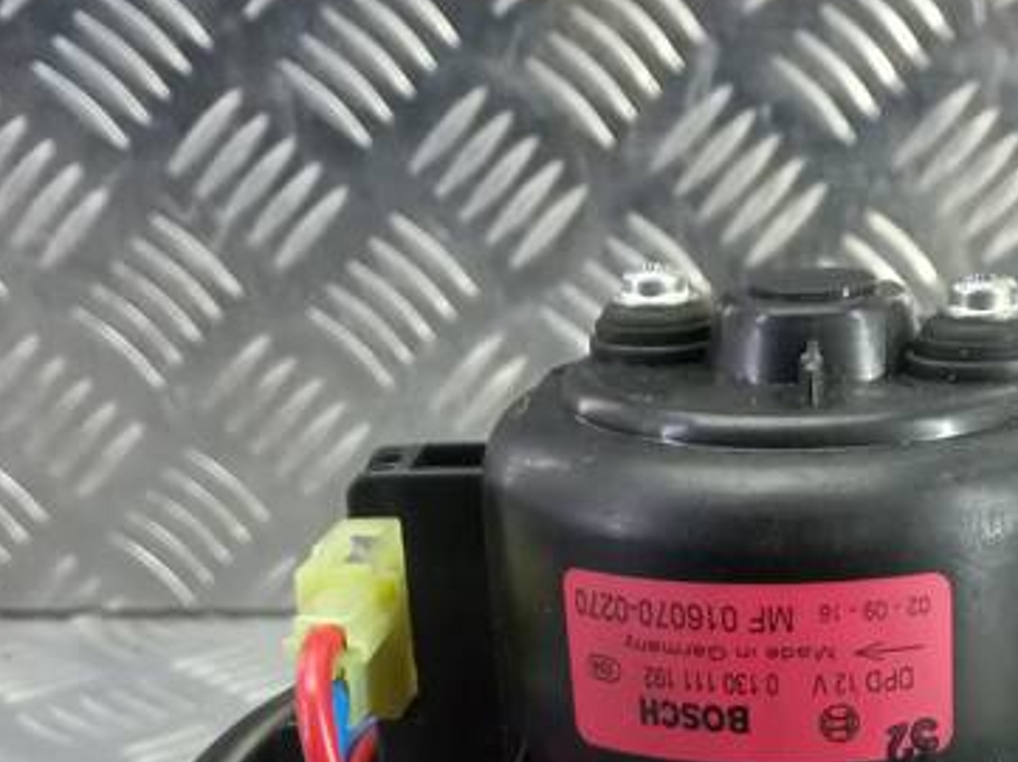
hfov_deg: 27.1
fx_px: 2086
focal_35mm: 71
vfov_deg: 19.1
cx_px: 756
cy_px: 996
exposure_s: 1/50
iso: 125
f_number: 1.8
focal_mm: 4.6
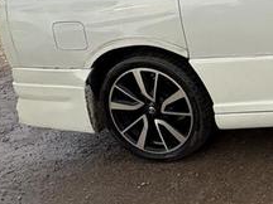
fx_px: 457
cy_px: -89
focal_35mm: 58
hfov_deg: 23.5
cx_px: 447
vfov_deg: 21.7
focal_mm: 2.22
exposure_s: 1/700
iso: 40
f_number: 2.2
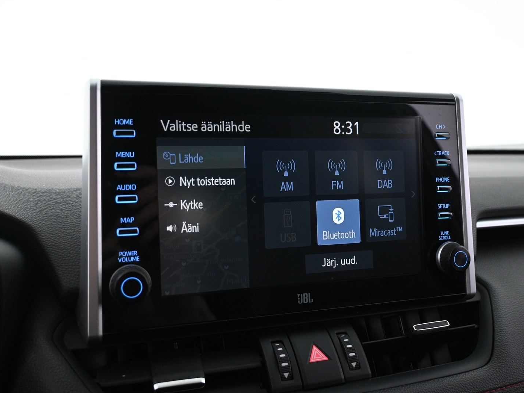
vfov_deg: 41.2
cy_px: 197
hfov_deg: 53.2
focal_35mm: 35
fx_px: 523
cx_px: 280
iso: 1400
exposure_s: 1/30
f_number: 4
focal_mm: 21
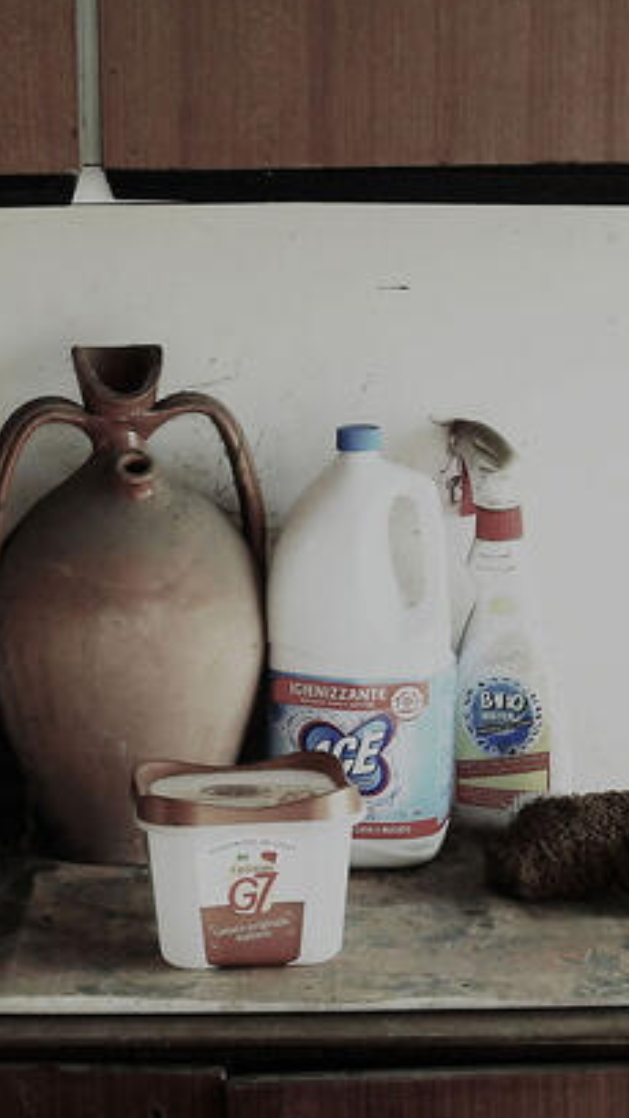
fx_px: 3084
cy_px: 580
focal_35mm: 104
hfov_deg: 11.6
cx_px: 159
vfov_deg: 20.6
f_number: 3.8
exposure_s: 1/80
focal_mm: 10.7
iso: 100
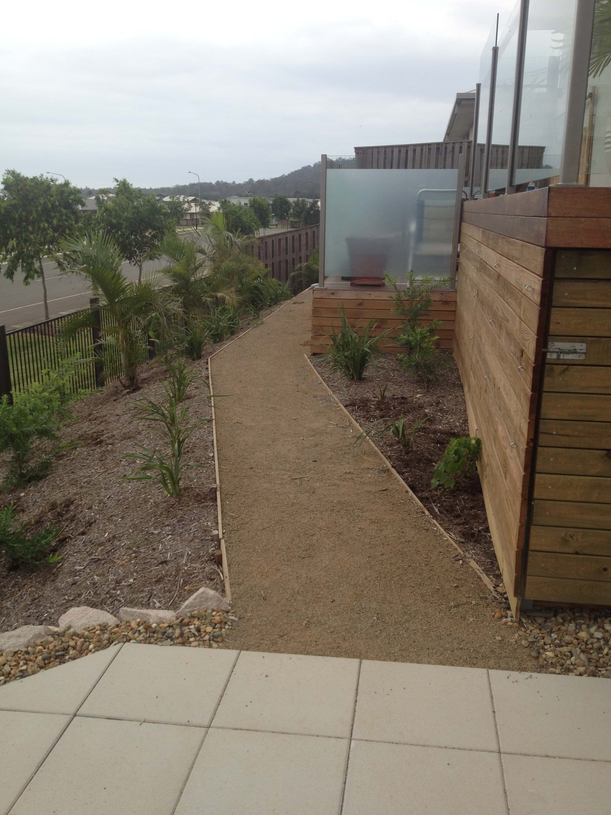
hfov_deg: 40.7
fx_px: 824
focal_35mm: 35
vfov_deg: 52.6
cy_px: 408
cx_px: 306
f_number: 2.4
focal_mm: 4.28
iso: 50
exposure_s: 1/836
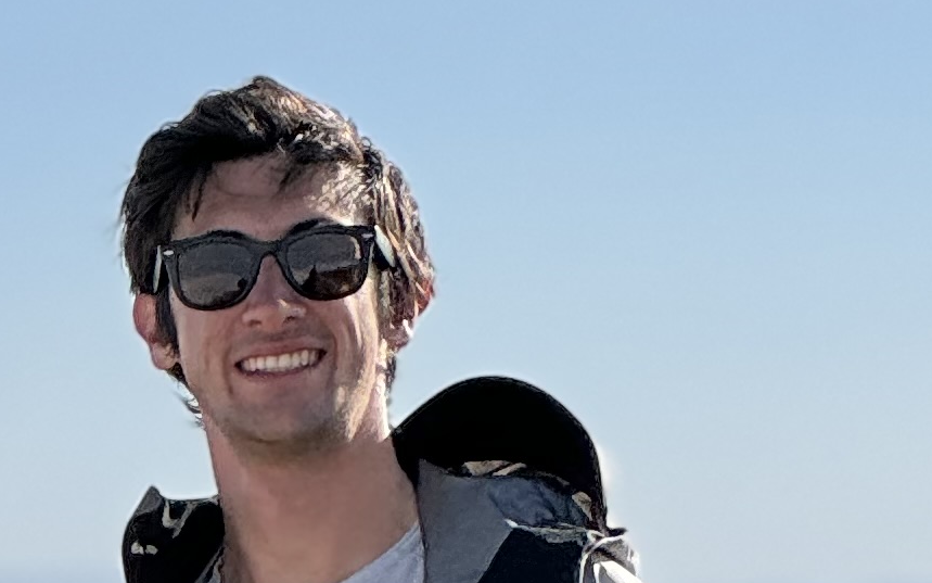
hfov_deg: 5.4
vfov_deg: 3.4
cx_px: -383
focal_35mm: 383
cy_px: 1516
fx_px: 9729
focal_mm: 9
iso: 32
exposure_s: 1/2053
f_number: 2.8
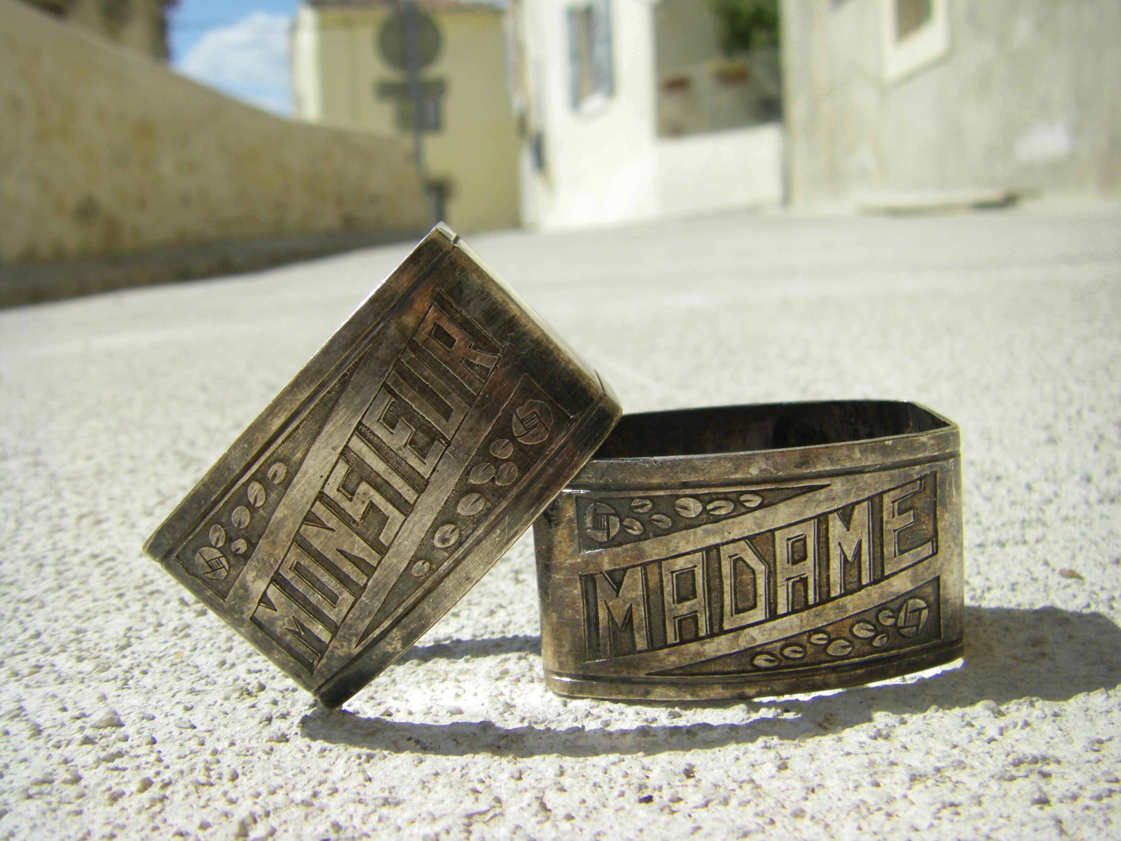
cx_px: 560
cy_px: 420
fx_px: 1231
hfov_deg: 49.0
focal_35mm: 38
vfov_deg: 37.7
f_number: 7
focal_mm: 6.3
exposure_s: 1/250
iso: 64
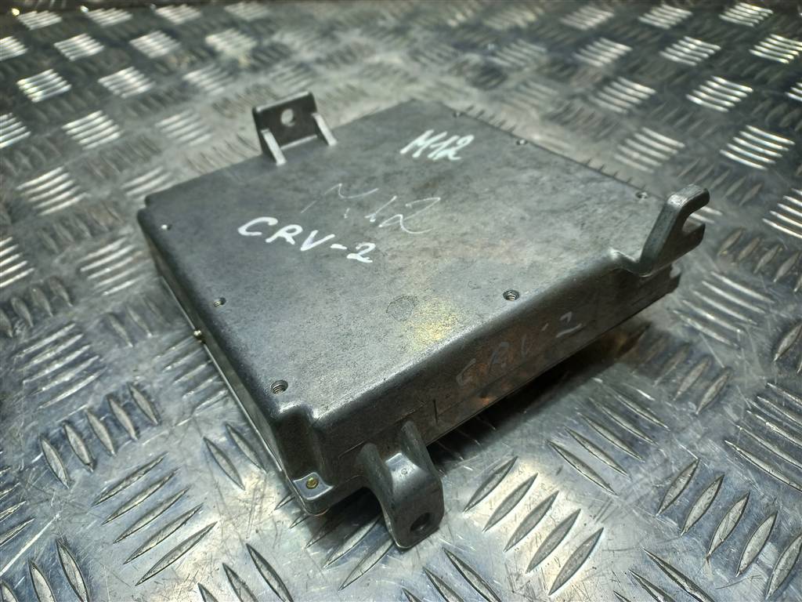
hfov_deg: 69.4
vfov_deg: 54.9
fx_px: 579
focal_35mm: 25
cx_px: 401
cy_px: 301
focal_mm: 4.6
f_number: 1.8
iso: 40
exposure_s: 1/100
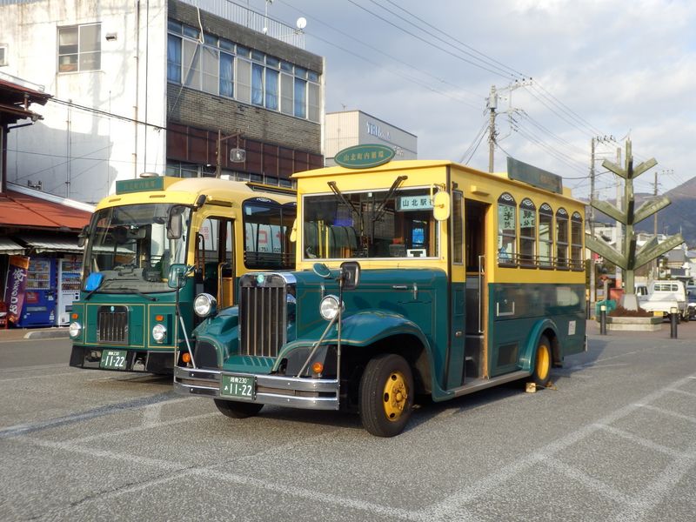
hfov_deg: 42.9
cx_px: 348
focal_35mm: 44
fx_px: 885
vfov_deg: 32.9
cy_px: 261
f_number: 4.2
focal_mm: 7.9
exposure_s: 1/250
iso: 80
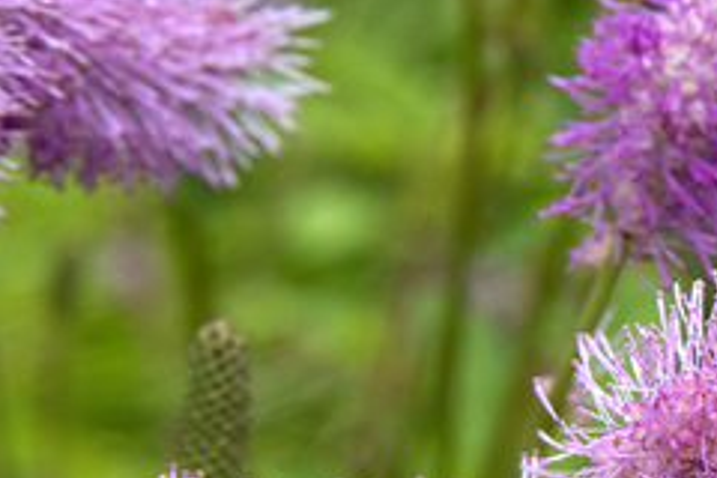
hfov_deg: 6.8
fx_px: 5975
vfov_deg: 4.6
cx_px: 893
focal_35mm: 300
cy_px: 421
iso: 900
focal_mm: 120
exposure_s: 1/250
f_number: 14
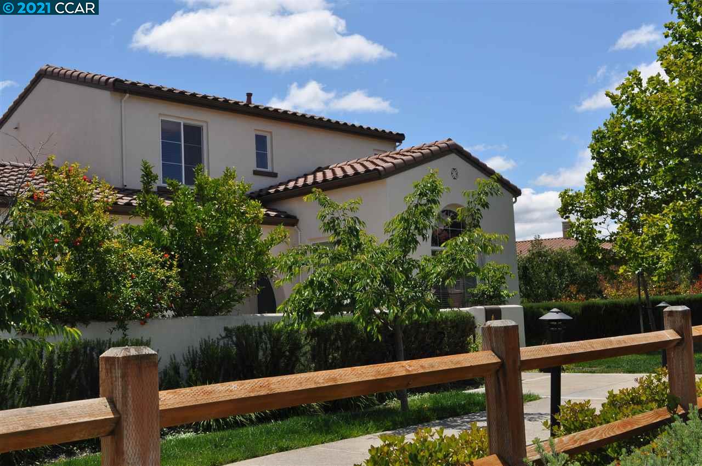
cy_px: 233
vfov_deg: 30.8
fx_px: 847
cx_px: 351
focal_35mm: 44
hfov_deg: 45.0
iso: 200
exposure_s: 1/200
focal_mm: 29
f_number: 14
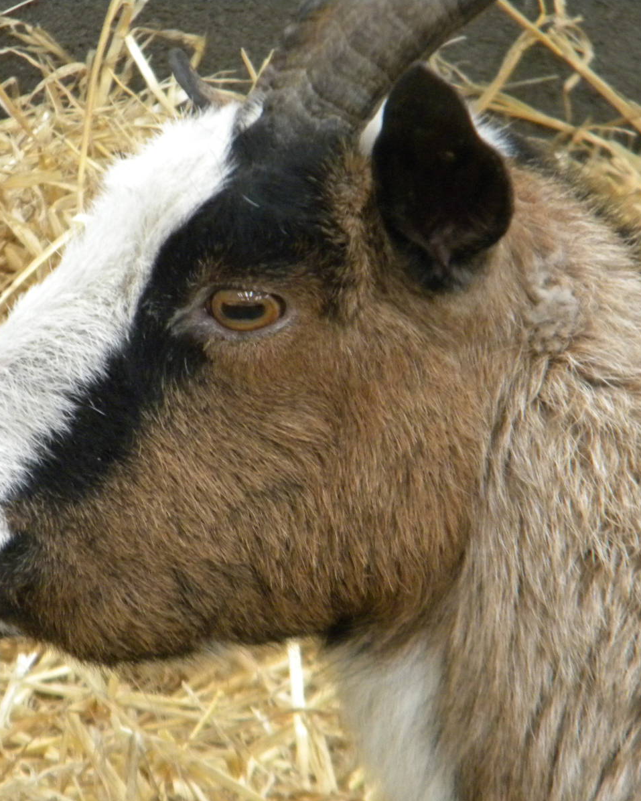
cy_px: 400
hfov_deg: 5.2
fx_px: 6995
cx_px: 221
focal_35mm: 295
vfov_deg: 6.6
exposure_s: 1/140
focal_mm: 41
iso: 488
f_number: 5.4
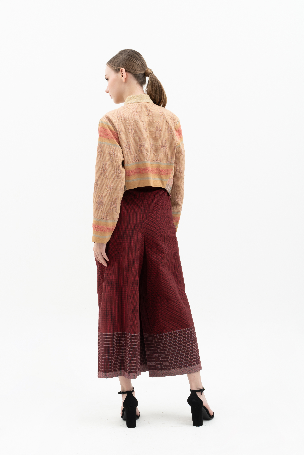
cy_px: 228
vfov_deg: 41.9
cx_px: 152
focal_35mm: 47
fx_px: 595
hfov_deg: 28.6
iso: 100
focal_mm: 47
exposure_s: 1/160
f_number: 11
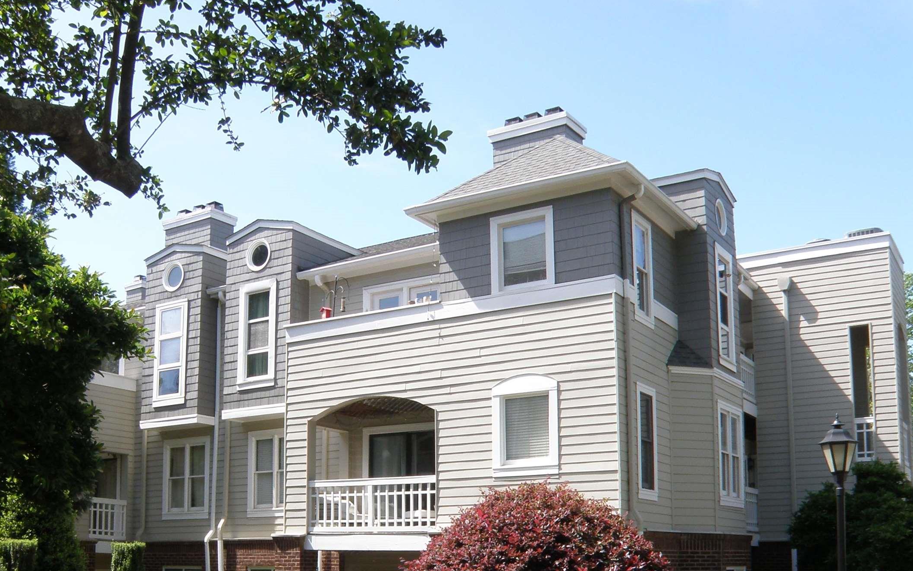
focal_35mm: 40
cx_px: 380
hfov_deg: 49.1
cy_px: 469
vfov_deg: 31.1
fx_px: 995
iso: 64
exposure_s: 1/100
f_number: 5.6
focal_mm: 4.6
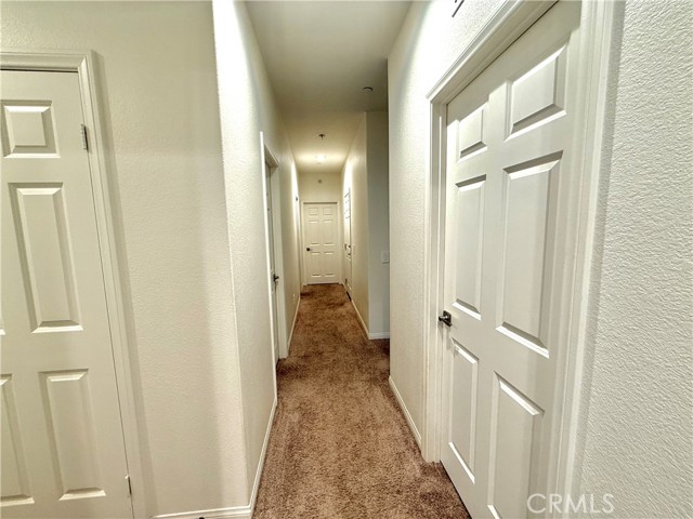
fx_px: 280
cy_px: 260
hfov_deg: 102.1
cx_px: 346
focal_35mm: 14
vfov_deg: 85.7
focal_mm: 2.22
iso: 160
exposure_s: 1/60
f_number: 2.2
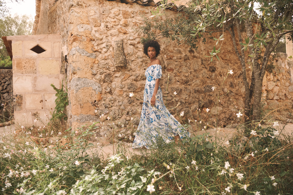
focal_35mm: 30
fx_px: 244
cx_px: 146
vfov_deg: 43.6
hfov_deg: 61.9
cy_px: 98
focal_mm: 30
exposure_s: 1/400
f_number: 4
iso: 250
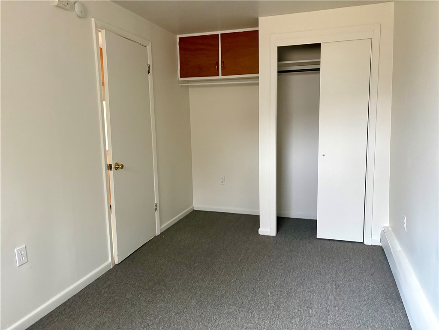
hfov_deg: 67.3
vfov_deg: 53.1
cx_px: 220
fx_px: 330
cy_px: 165
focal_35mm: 26
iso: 500
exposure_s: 1/60
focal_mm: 5.96
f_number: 1.6
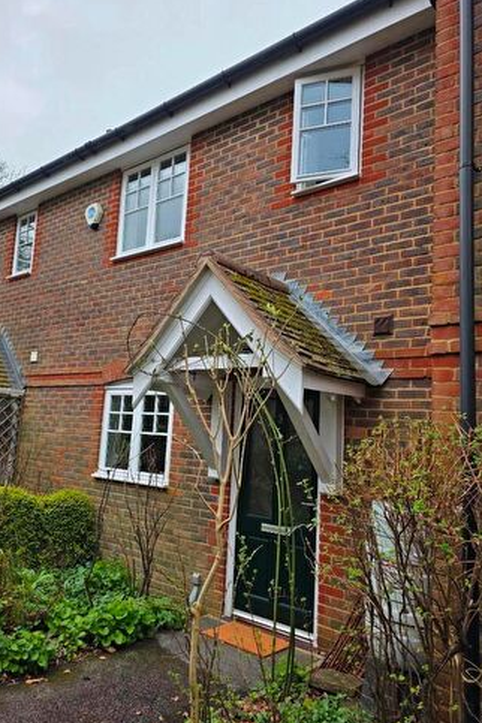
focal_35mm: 26
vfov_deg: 69.4
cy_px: 362
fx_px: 522
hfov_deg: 49.5
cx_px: 216
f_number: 1.7
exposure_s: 1/2531
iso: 80
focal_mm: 6.3
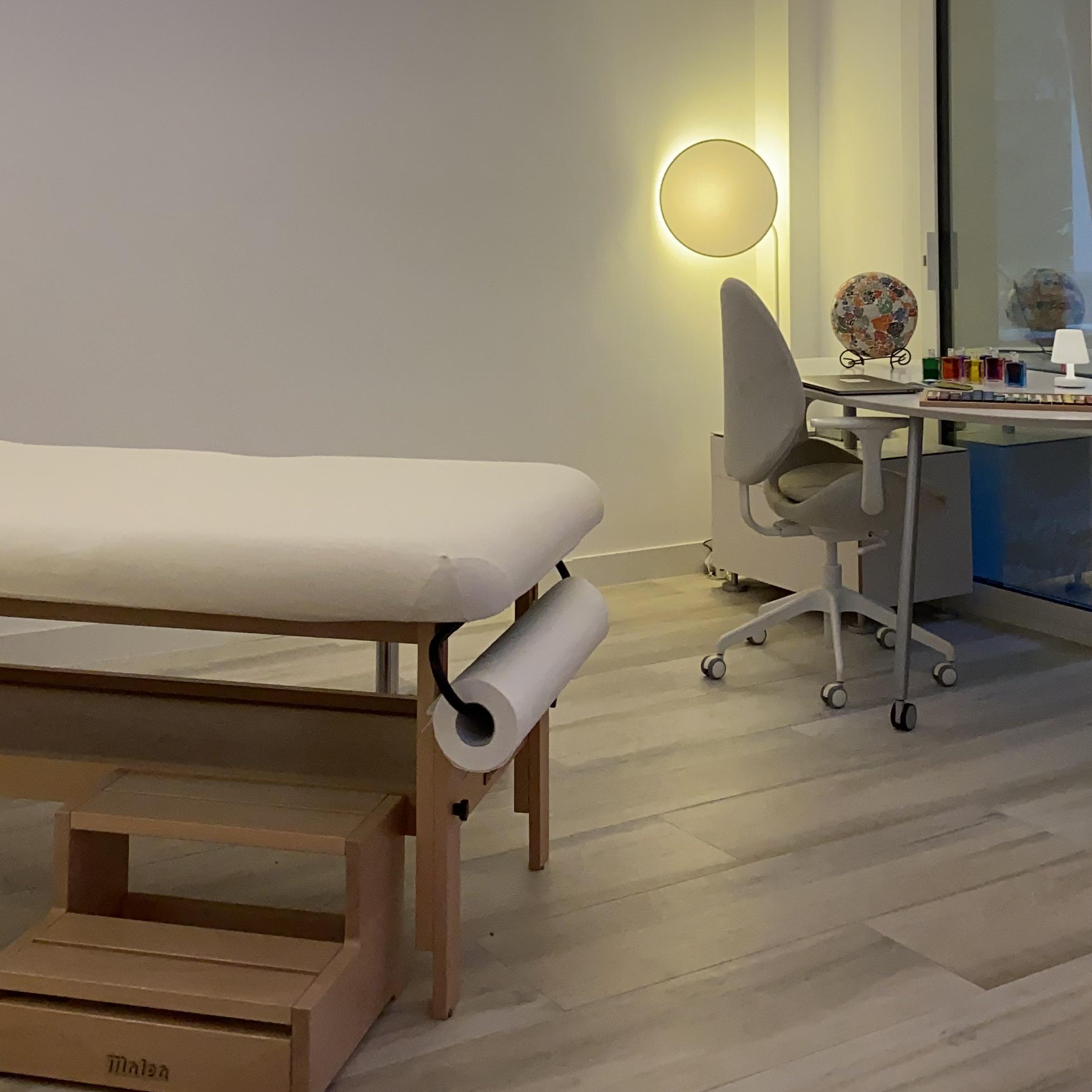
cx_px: 570
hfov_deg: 36.1
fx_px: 1677
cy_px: 122
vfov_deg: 34.2
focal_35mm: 47
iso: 160
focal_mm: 4.25
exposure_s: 1/100
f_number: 1.8
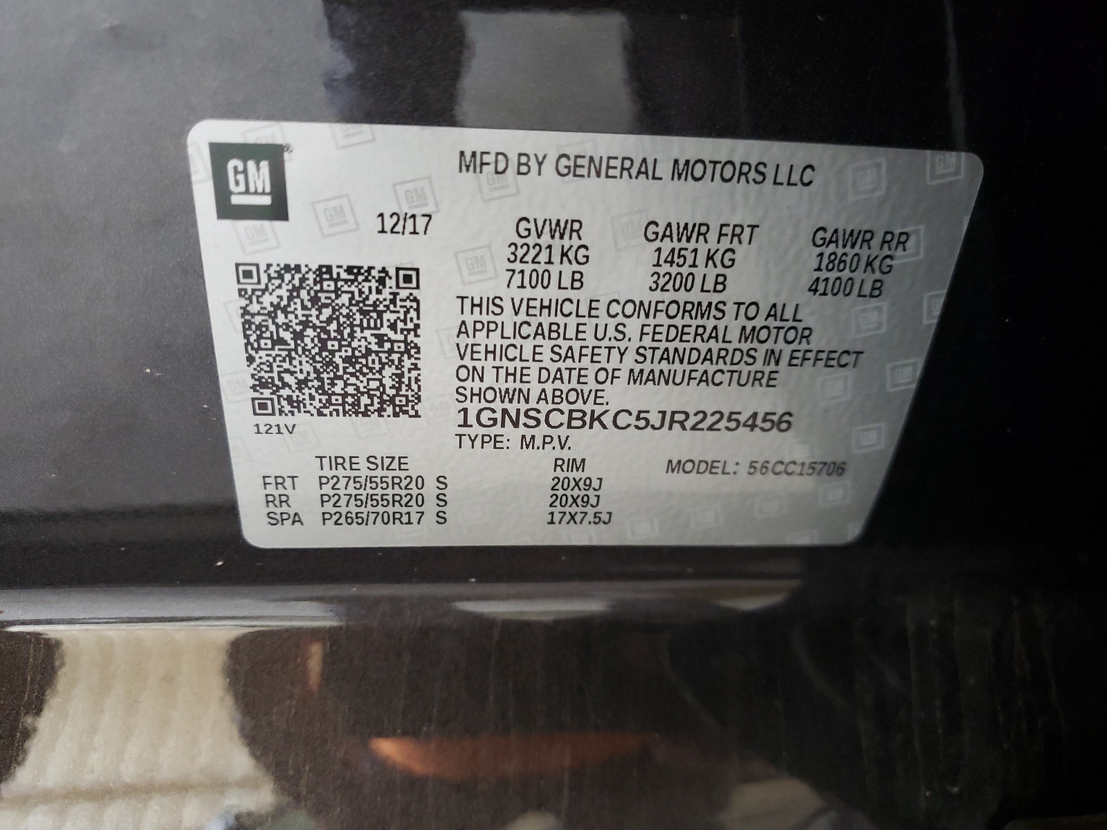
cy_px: 415
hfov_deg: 67.3
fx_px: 831
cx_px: 554
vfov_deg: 53.1
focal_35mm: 26
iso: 248
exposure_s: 1/60.2
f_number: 1.5
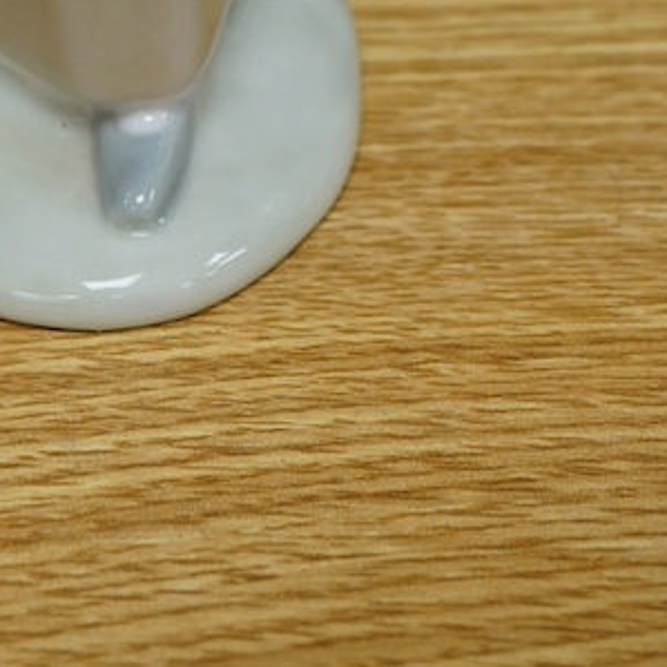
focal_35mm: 115
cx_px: 167
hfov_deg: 15.1
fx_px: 2507
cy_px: -315
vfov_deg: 14.2
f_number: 10
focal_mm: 30
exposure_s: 1/125
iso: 1250
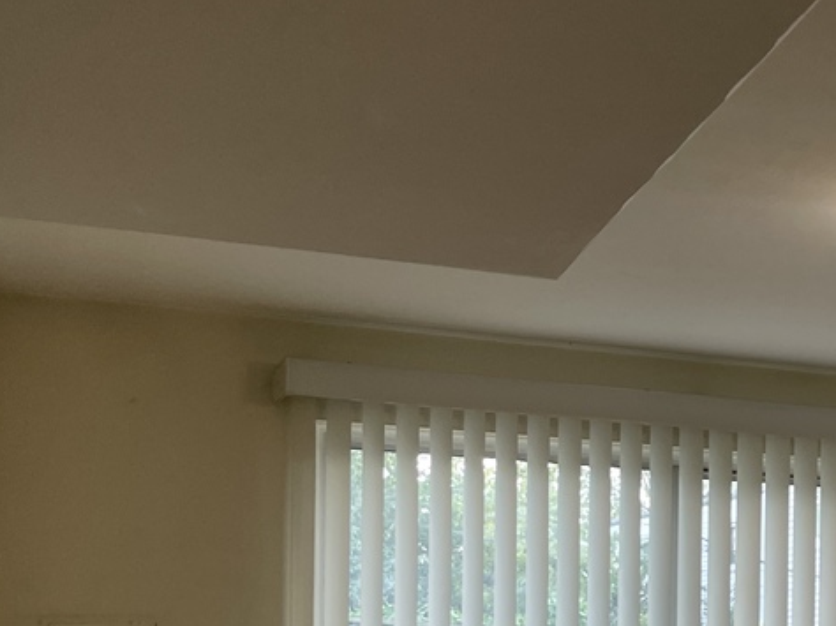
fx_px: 1907
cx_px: 1132
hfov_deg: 21.9
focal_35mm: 79
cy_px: 737
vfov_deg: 17.8
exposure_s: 1/120
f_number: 1.6
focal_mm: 4.2
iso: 80
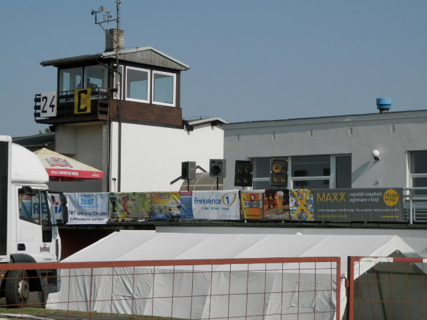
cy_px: 160
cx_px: 214
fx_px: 1011
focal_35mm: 82
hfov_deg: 23.8
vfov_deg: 18.0
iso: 100
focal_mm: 14.6
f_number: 11.9
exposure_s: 1/200
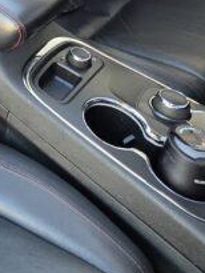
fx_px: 513
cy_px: -105
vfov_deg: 24.8
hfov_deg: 19.1
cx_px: -122
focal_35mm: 65
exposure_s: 1/120
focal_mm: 2.2
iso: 250
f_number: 1.9
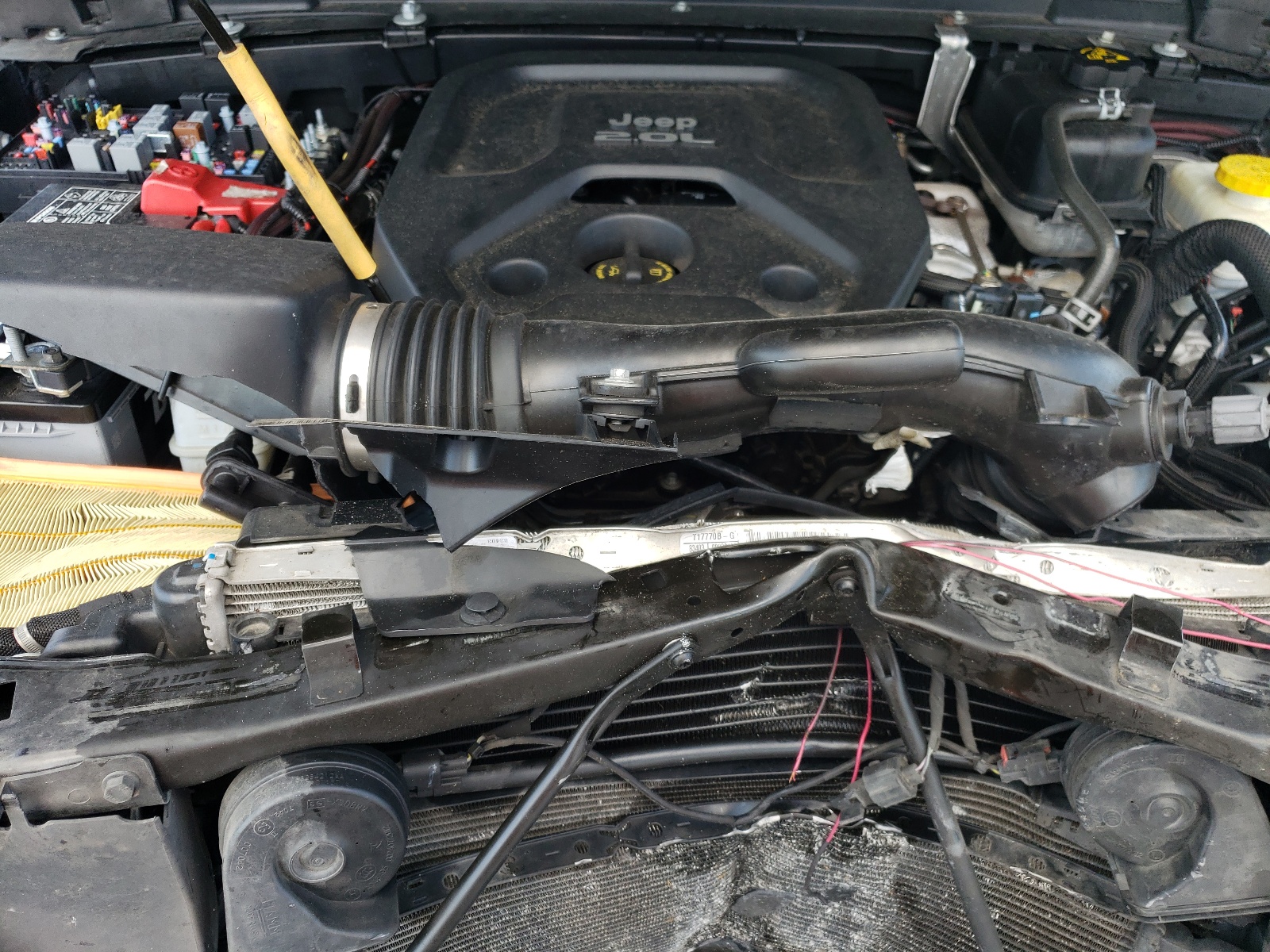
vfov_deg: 53.1
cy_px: 476
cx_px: 635
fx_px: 954
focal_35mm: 26
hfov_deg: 67.3
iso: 50
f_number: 1.5
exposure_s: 1/244
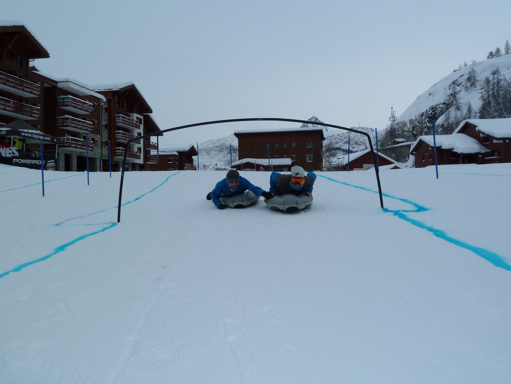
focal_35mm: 29
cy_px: 192
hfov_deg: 61.7
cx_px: 256
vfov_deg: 48.2
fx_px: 428
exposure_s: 1/160
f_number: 4
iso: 100
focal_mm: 4.7
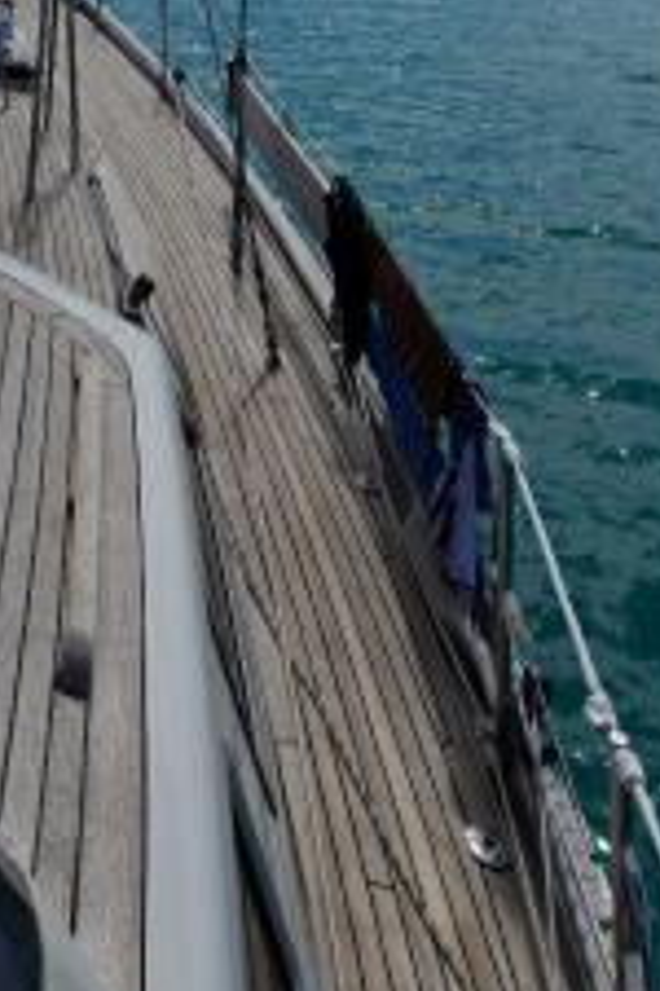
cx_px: -18
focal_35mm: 40
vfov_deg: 36.9
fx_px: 1100
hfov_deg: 30.7
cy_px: -203
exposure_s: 1/640
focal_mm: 15
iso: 200
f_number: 13
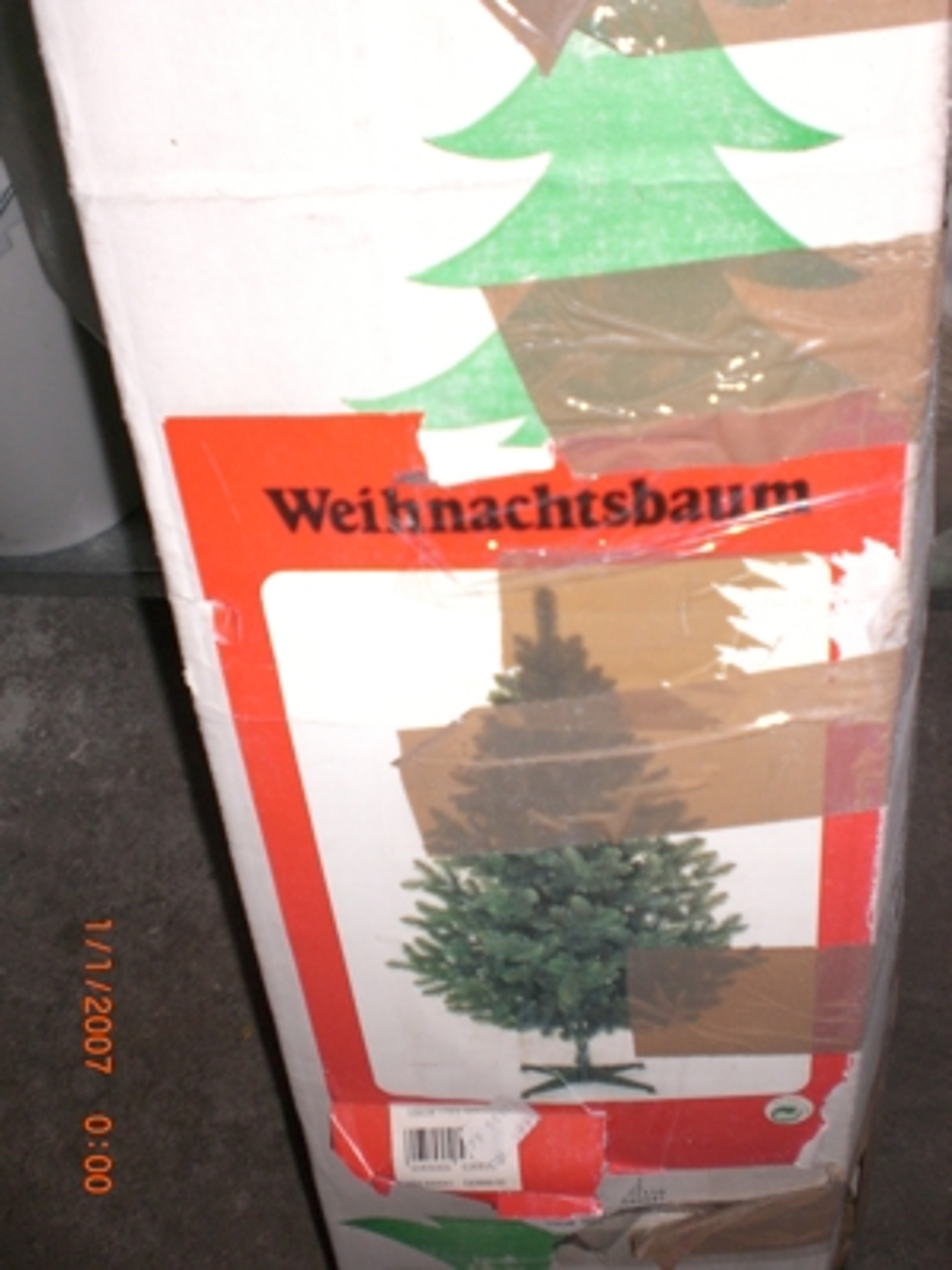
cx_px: 476
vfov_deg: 49.0
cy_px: 635
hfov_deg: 37.7
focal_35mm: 38
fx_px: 1393
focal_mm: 6.3
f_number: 3.1
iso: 200
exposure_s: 1/60
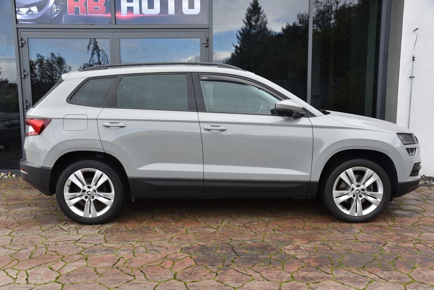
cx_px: 217
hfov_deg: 58.7
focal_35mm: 32
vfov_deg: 41.2
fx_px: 386
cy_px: 145
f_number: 7.1
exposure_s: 1/200
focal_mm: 32
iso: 500
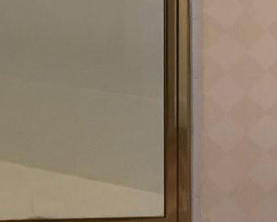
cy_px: -51
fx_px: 1164
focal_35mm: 142
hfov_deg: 13.5
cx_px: 67
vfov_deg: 10.7
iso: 40
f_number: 2.2
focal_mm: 4.15
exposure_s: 1/30
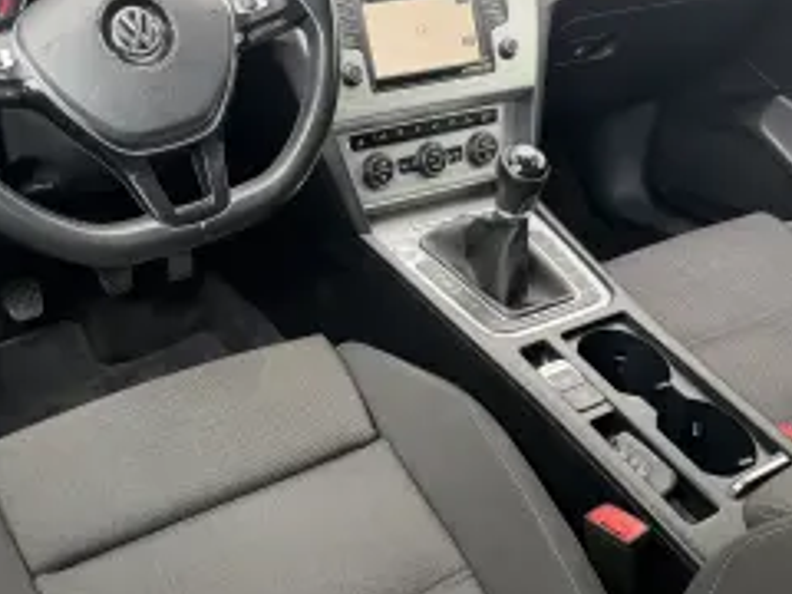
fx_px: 824
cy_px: 267
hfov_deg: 51.0
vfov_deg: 39.6
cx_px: 310
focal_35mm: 36
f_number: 1.78
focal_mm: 6.76
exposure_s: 1/159
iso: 200
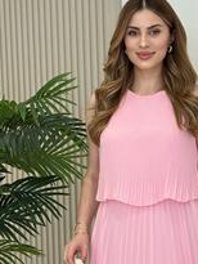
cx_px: 159
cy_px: 238
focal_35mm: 125
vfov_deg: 15.6
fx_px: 952
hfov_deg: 11.8
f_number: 1.78
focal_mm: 6.86
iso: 80
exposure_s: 1/471
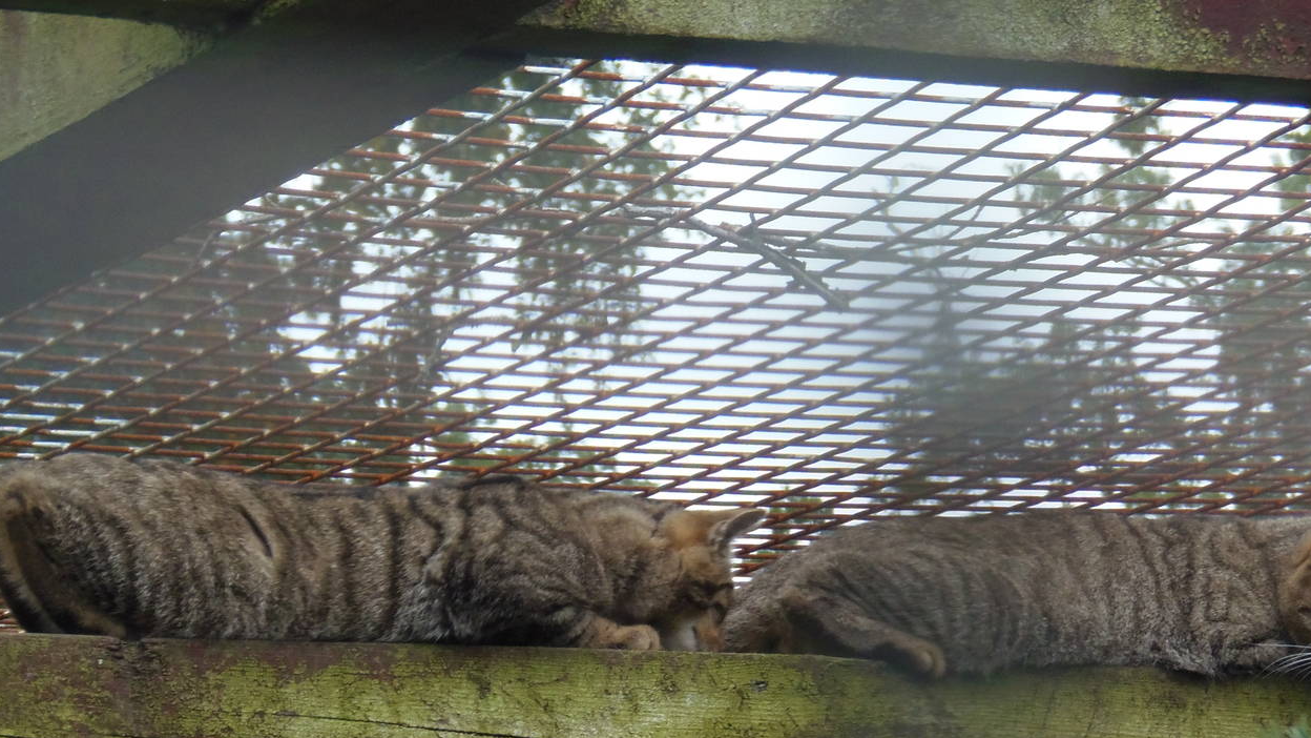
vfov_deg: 5.5
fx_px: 7717
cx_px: 649
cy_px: 563
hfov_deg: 9.7
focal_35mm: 222
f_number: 4.8
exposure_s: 1/50
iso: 160
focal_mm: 29.4
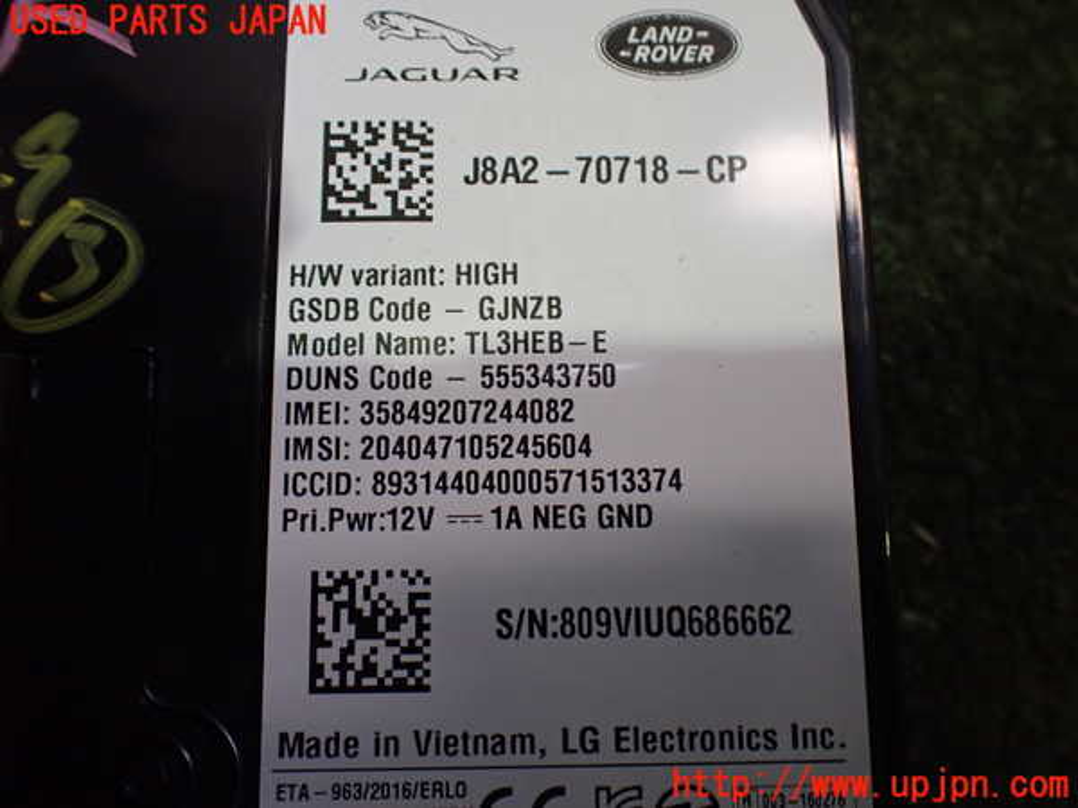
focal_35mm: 30
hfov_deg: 60.0
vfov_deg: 46.8
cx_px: 539
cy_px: 404
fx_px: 934
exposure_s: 1/125
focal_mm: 5.4
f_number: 2.3
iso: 500
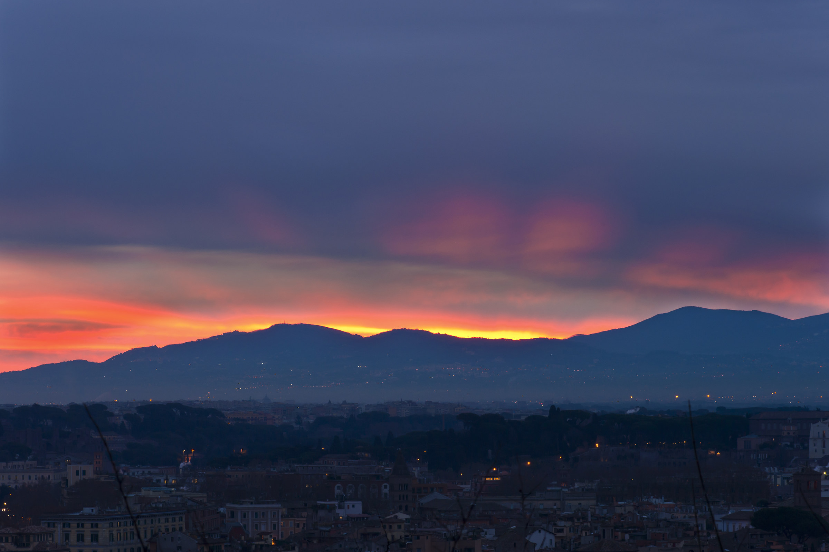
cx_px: 414
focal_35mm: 125
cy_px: 276
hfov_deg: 16.4
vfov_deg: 11.0
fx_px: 2877
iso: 200
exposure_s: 1/5
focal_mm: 125
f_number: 18
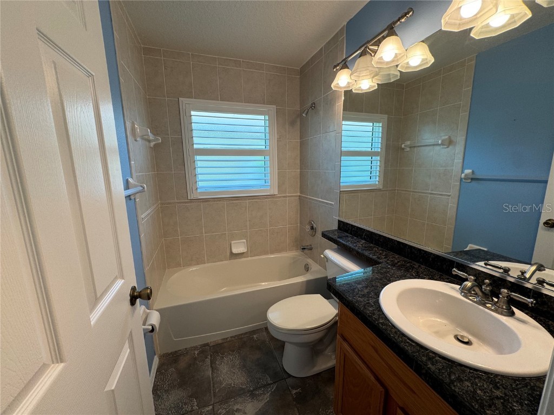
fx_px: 224
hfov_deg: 102.1
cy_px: 208
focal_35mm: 14
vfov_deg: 85.7
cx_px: 277
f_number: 2.2
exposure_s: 1/120
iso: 80
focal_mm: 2.22
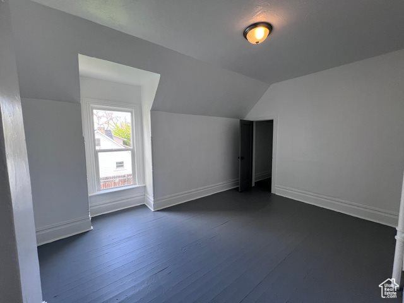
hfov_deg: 106.2
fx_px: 152
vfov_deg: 89.9
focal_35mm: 13
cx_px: 202
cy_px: 152
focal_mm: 1.57
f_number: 1.8
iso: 125
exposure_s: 1/120
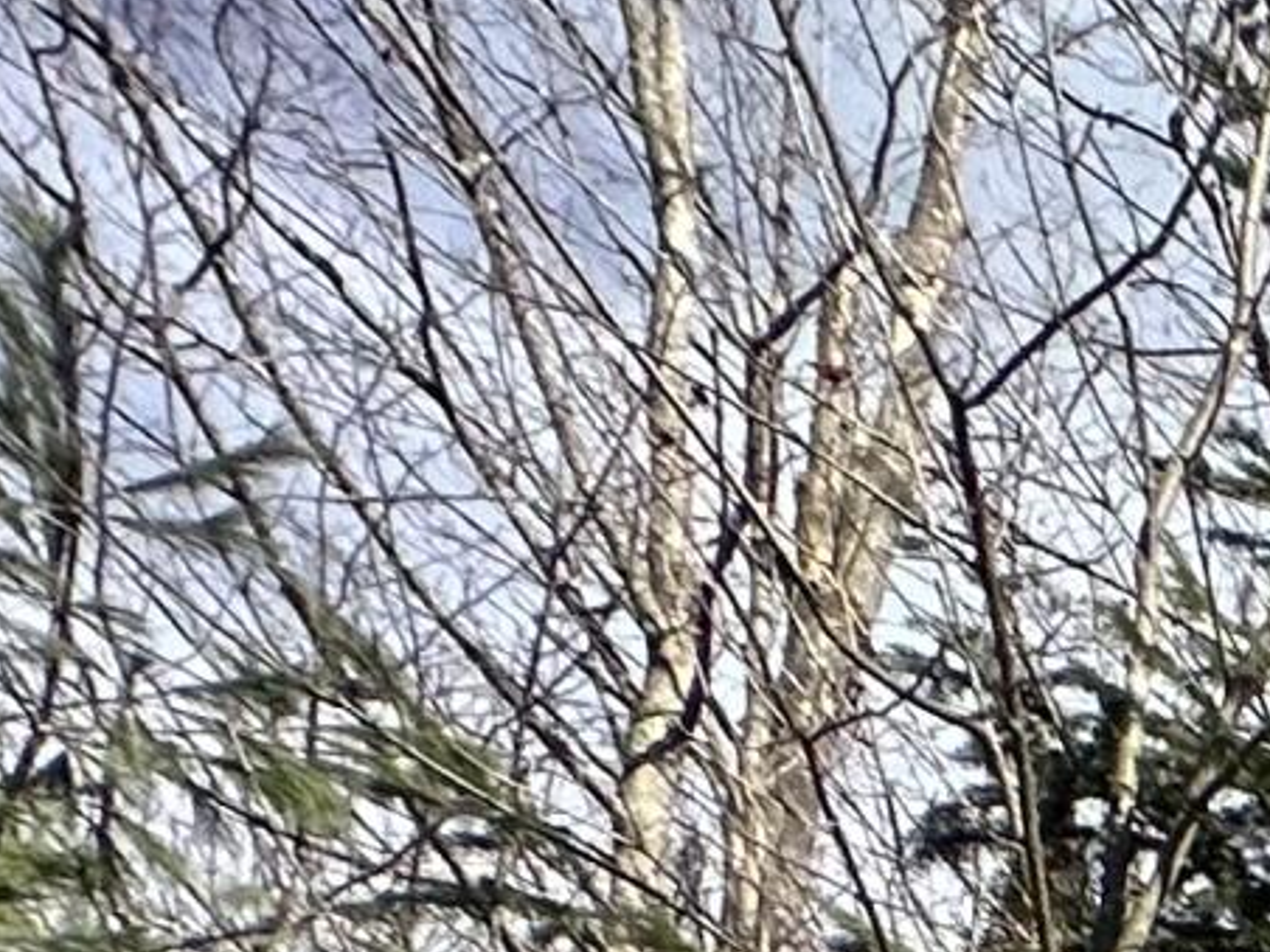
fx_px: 3412
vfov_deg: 10.3
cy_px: 3002
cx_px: 4116
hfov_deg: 10.5
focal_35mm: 93
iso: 50
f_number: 2.2
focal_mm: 2.22
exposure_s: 1/1795
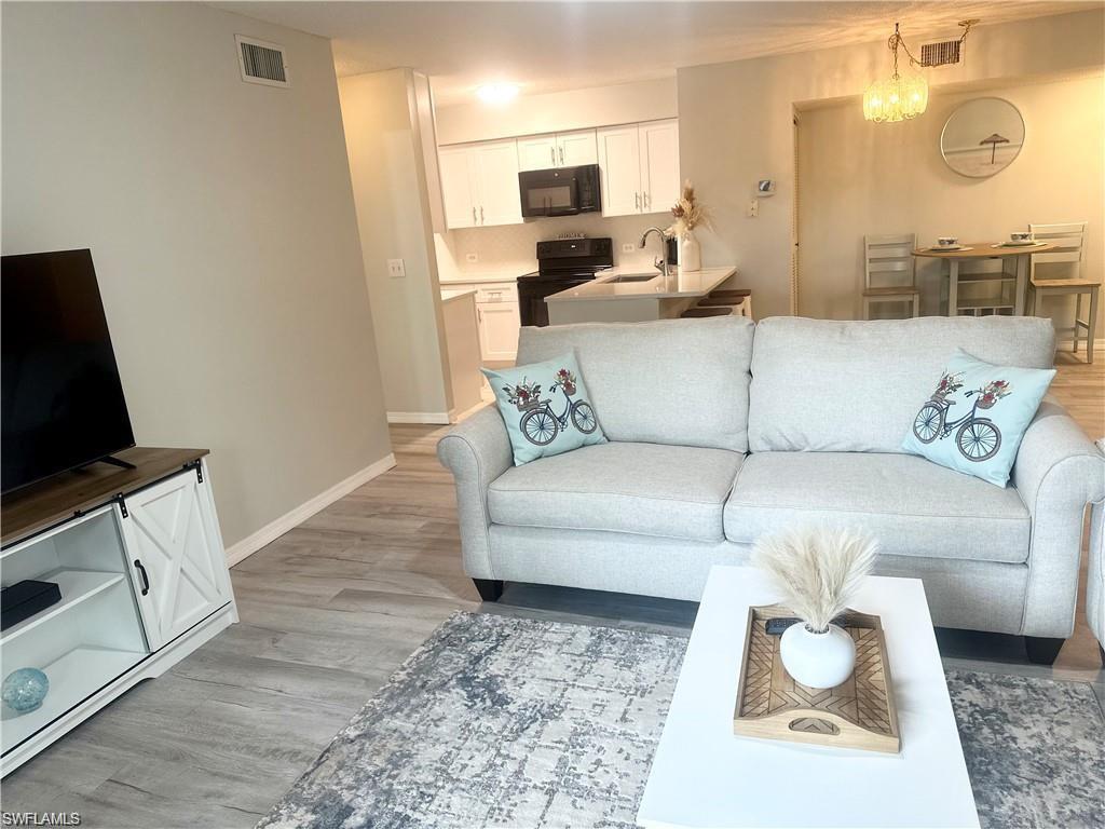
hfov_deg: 71.6
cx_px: 552
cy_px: 414
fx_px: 766
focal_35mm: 24
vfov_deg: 56.8
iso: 125
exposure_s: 1/60
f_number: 1.78
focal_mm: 6.86
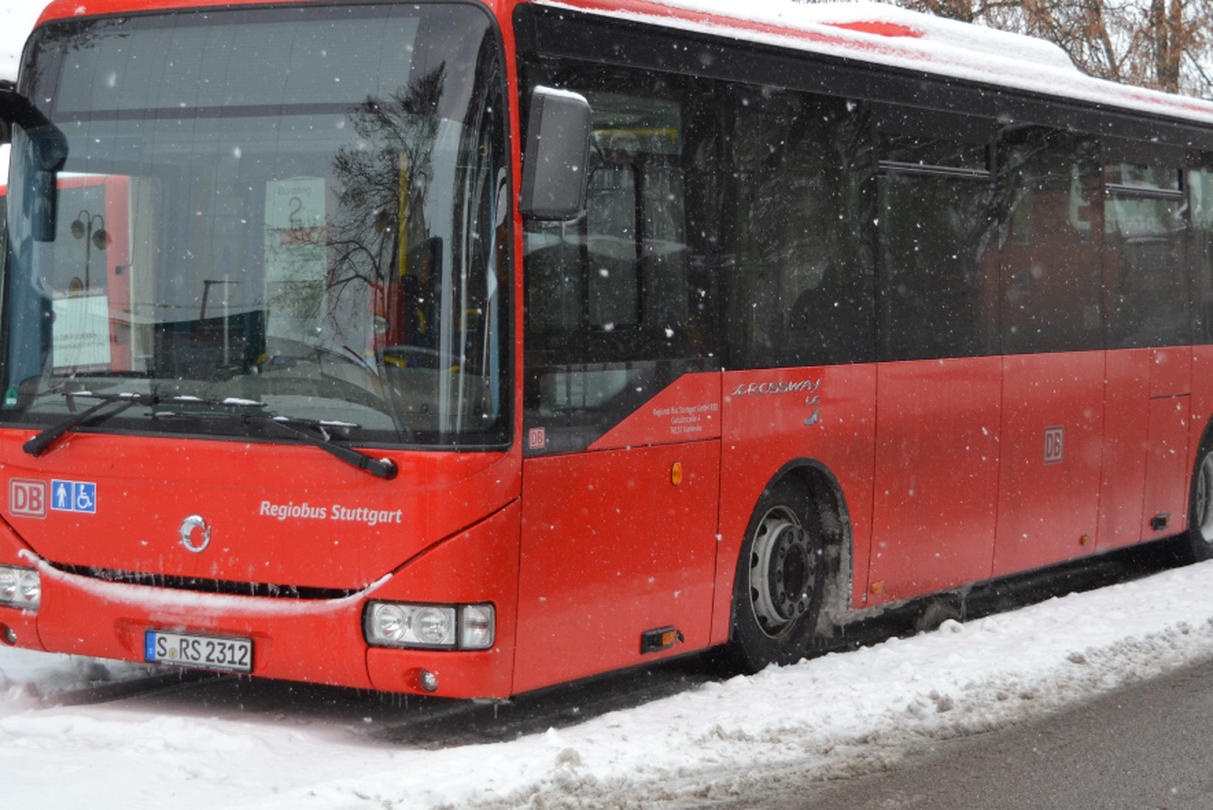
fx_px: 2528
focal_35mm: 75
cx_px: 589
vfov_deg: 18.2
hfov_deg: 27.0
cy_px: 286
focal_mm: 34
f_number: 4.5
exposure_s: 1/500
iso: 400
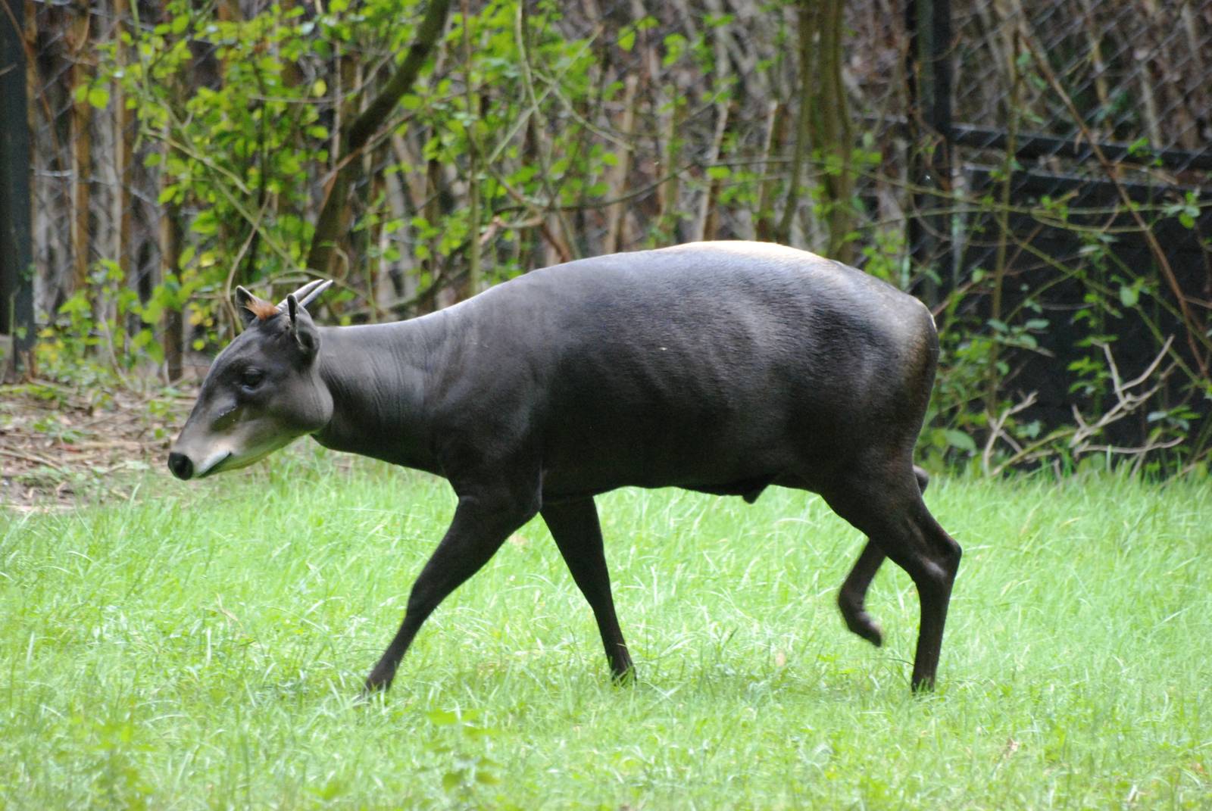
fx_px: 13651
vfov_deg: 3.4
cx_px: 606
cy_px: 406
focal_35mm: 405
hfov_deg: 5.1
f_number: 5.6
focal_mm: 270
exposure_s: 1/160
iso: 1600
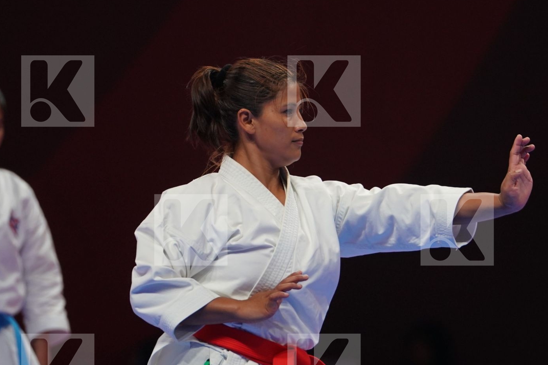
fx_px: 8250
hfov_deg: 3.8
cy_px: 230
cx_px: 324
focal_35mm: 542
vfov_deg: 2.5
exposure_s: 1/500
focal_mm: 280
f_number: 4
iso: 1250
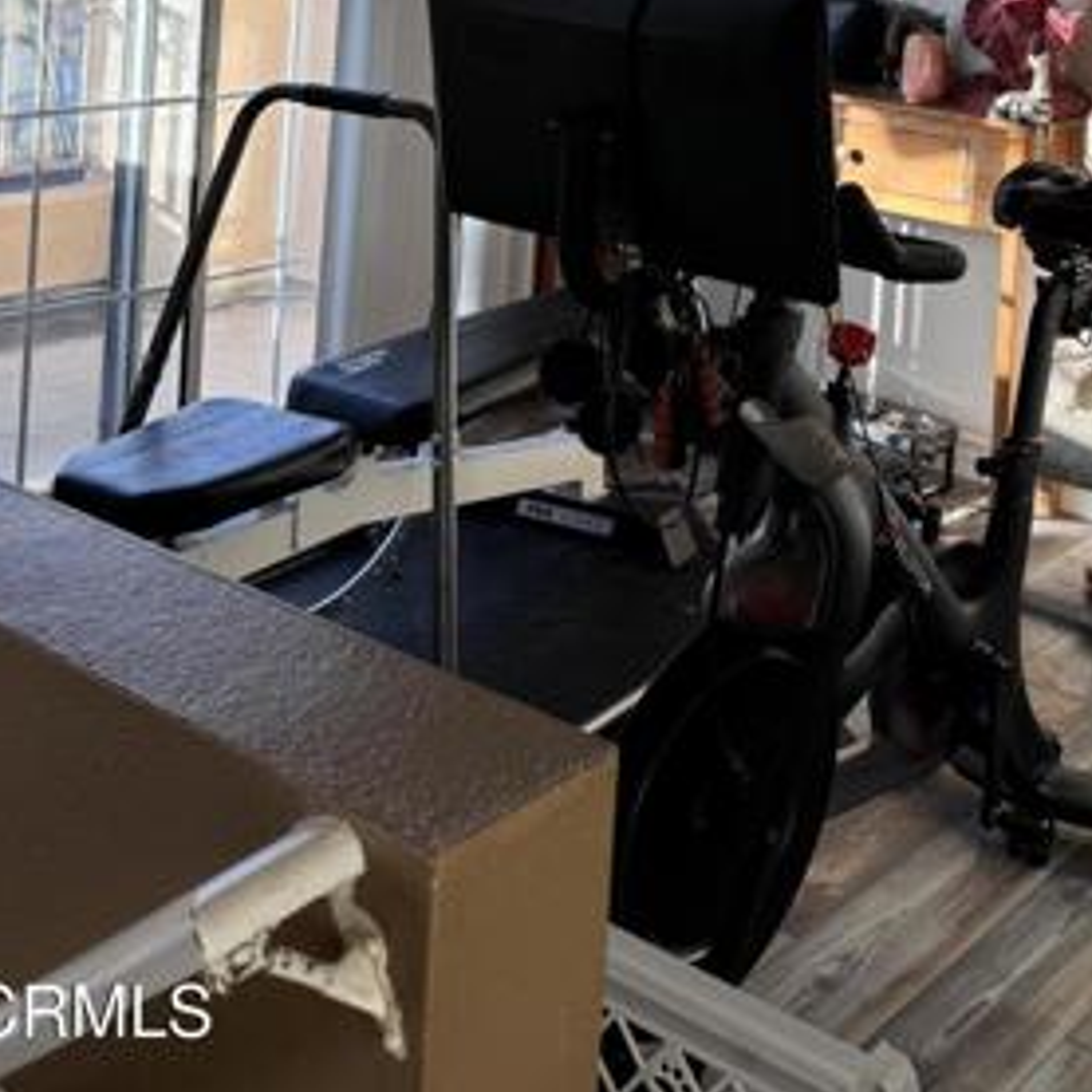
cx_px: 907
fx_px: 1749
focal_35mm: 49
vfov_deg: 30.7
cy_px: -134
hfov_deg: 33.5
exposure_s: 1/230
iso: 64
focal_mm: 6.76
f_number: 1.78
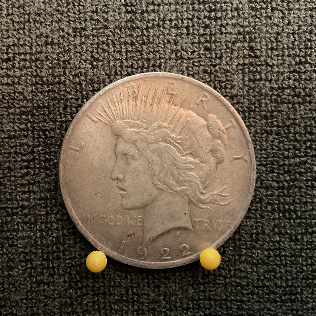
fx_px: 361
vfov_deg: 47.2
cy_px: 157
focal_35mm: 35
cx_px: 146
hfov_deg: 47.2
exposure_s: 1/24
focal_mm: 3
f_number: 1.8
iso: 500
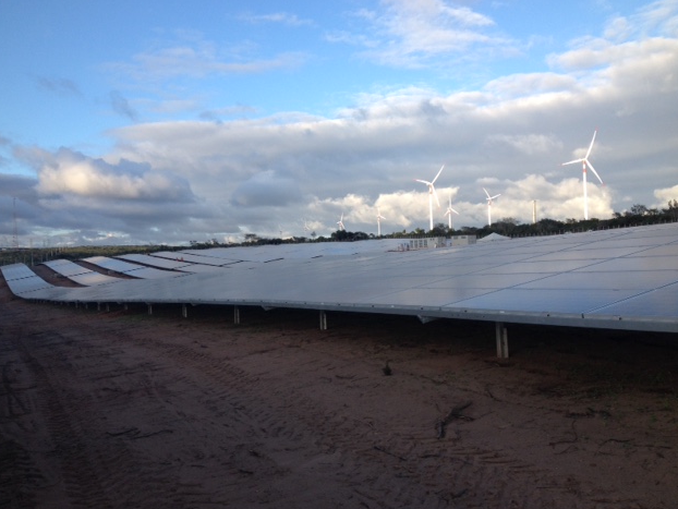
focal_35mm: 36
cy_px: 257
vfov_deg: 39.7
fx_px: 705
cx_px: 334
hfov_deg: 51.3
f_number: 2.4
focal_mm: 4.28
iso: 50
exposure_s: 1/531
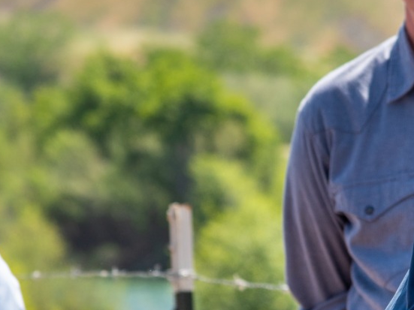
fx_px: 5608
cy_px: 247
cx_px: 366
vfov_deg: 3.2
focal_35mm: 469
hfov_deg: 4.2
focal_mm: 105
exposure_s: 1/400
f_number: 5.6
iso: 100
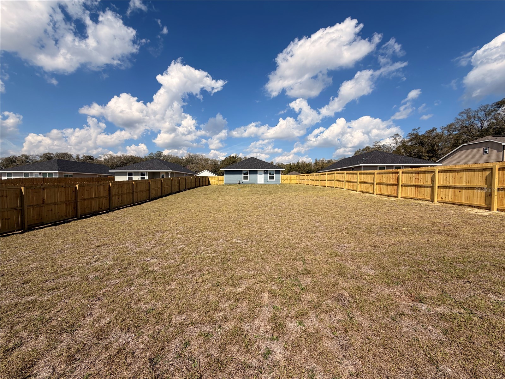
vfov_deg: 85.7
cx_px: 252
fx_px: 204
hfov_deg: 102.1
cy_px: 190
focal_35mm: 14
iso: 20
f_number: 2.2
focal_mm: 2.22
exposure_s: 1/1312
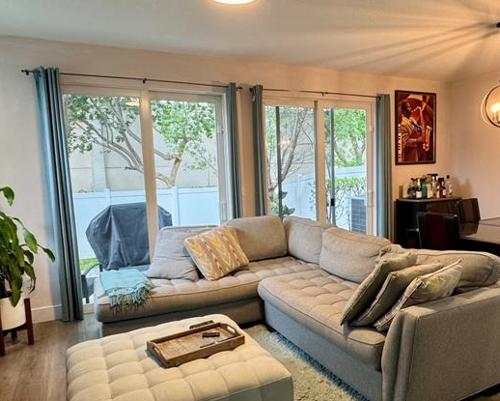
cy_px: 219
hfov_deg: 63.7
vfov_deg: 53.1
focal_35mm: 27
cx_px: 291
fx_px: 400
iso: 200
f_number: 2.2
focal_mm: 2.22
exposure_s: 1/60
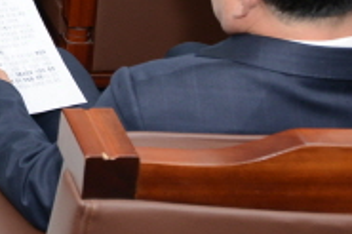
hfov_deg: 16.5
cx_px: -278
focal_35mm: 104
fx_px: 1016
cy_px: -153
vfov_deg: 12.3
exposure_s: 1/60
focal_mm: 24
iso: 800
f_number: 7.1
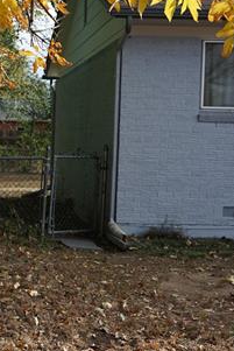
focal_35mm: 79
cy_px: 189
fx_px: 769
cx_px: -29
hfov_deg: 16.7
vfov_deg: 25.7
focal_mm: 31
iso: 100
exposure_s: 1/160
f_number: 4.5
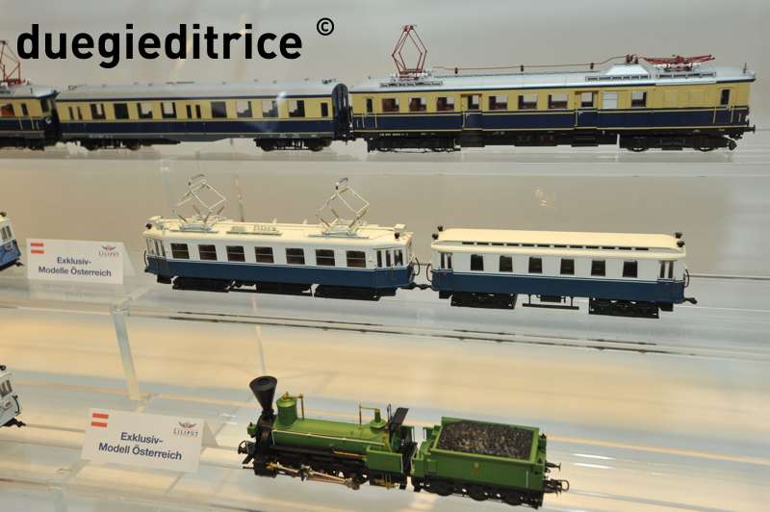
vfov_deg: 37.8
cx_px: 385
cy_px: 256
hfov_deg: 54.5
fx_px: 748
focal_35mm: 35
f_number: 8
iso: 800
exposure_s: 1/80
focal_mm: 35
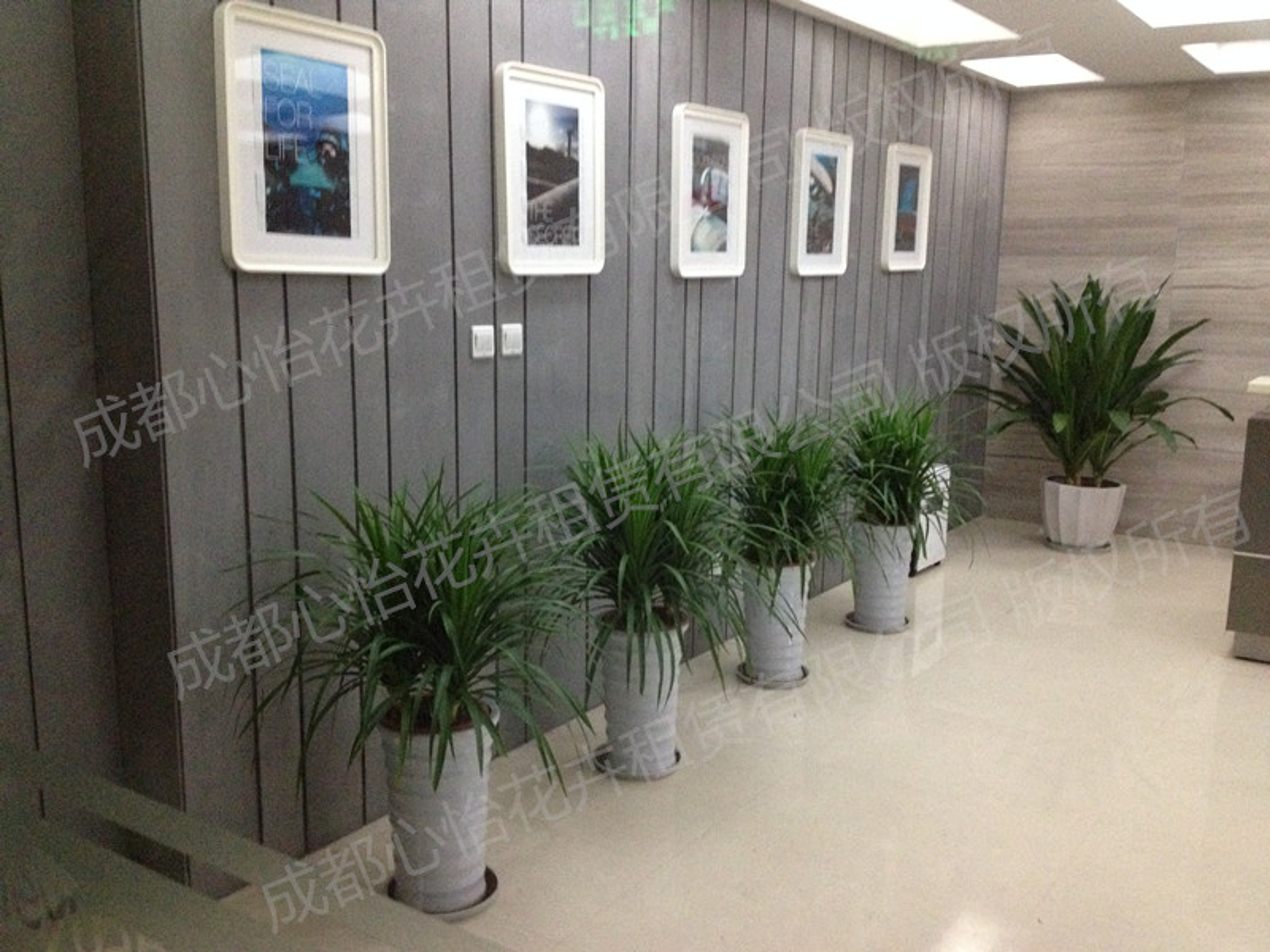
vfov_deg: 40.7
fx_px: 1284
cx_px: 635
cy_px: 476
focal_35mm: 35
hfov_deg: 52.6
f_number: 2.4
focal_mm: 4.28
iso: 500
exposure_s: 1/15
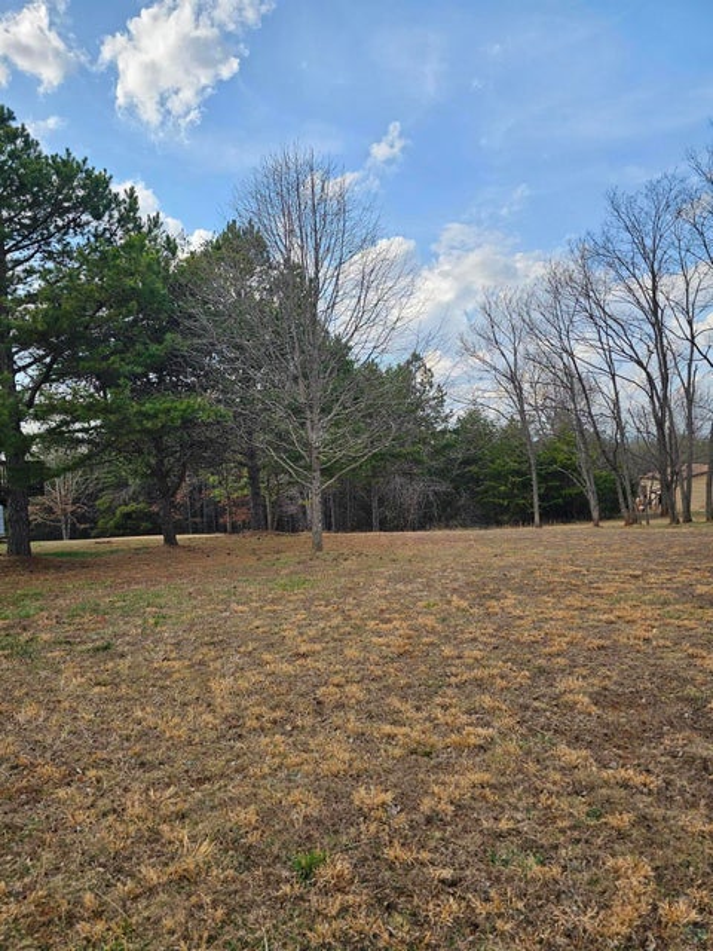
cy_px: 476
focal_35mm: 23
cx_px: 356
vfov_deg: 73.9
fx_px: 632
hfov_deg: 58.9
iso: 10
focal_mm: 6.3
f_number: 1.7
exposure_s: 1/406
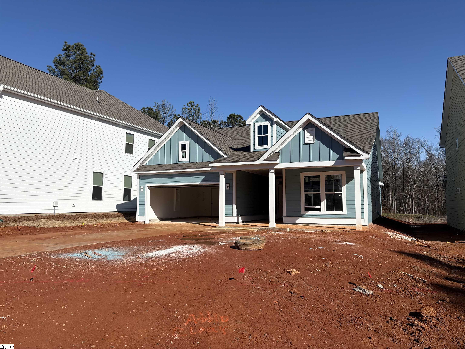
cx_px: 232
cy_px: 174
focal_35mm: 26
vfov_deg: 53.1
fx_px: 349
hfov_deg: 67.3
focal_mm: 5.96
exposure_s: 1/6329
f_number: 1.6
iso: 50
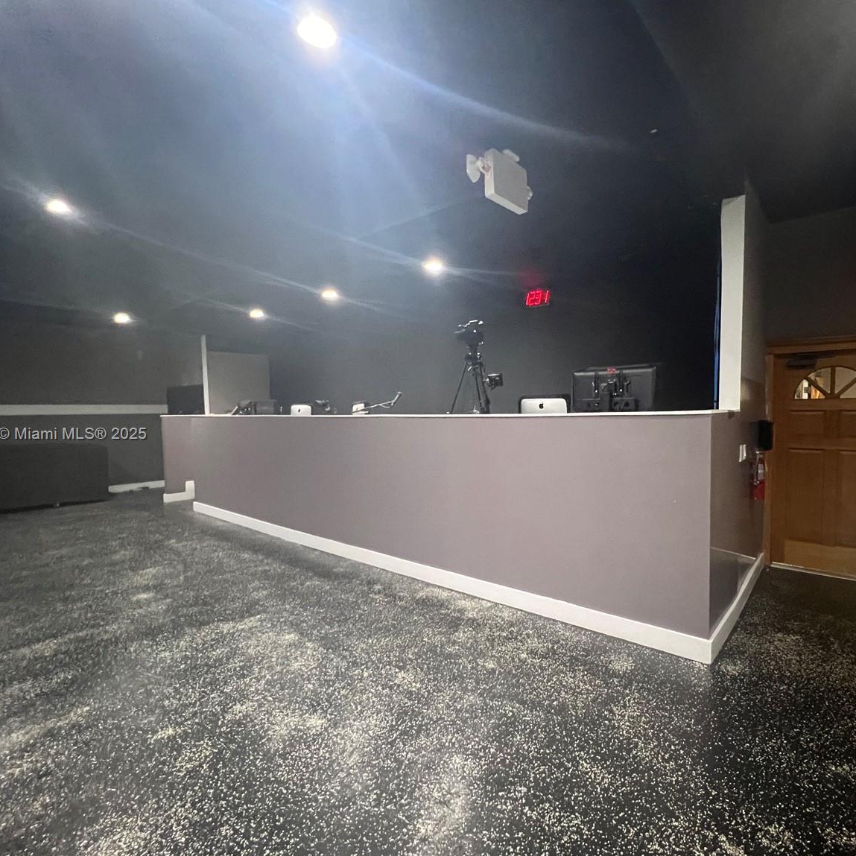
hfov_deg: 86.6
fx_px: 448
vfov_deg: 87.4
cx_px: 504
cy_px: 435
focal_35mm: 16
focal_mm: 1.57
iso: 800
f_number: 1.8
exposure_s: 1/40
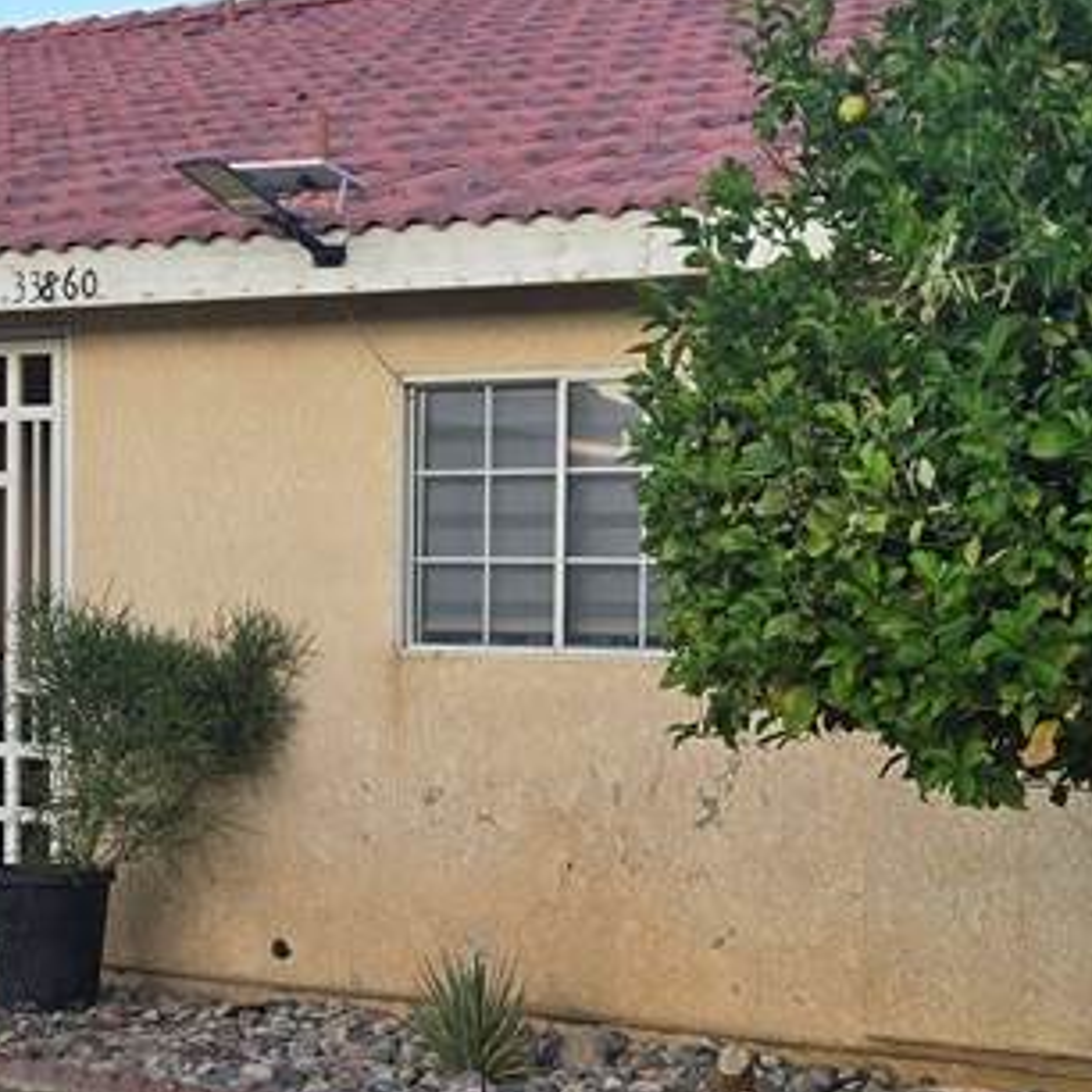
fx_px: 2427
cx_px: 696
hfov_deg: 25.3
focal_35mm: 68
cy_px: 664
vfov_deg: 25.3
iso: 25
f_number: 1.8
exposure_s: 1/239
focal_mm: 5.4
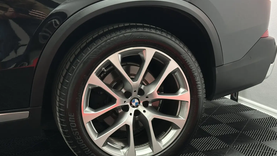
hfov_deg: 39.2
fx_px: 389
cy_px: 94
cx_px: 138
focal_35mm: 53
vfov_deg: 22.6
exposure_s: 1/60
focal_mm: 6.86
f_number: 1.78
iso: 200
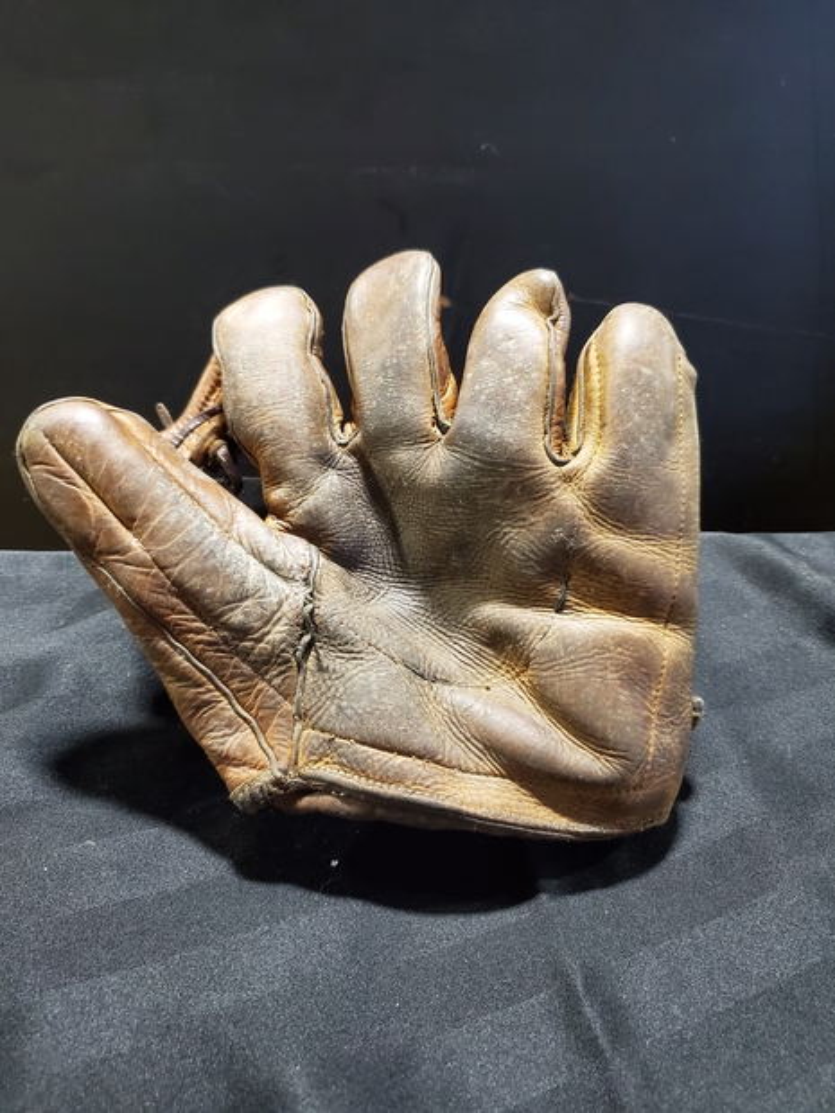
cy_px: 556
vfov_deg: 67.3
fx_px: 836
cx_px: 418
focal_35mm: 26
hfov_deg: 53.1
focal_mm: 4.3
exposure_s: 1/40
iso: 400
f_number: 1.5
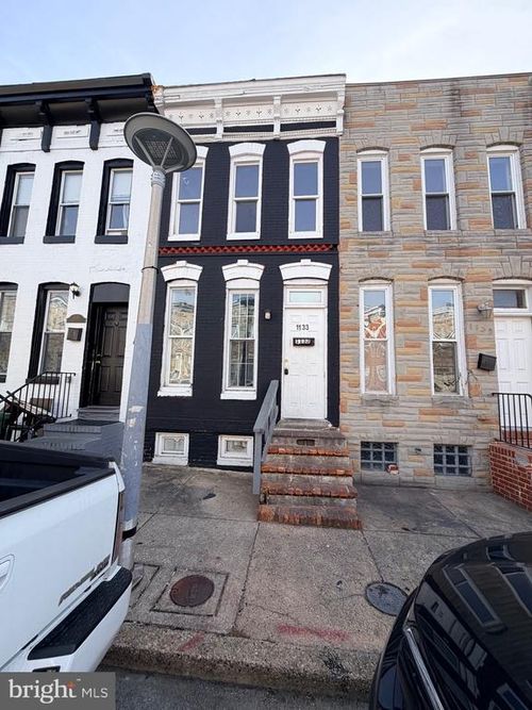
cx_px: 266
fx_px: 287
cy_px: 355
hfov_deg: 85.7
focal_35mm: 14
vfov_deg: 102.1
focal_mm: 2.22
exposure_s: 1/540
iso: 40
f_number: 2.2
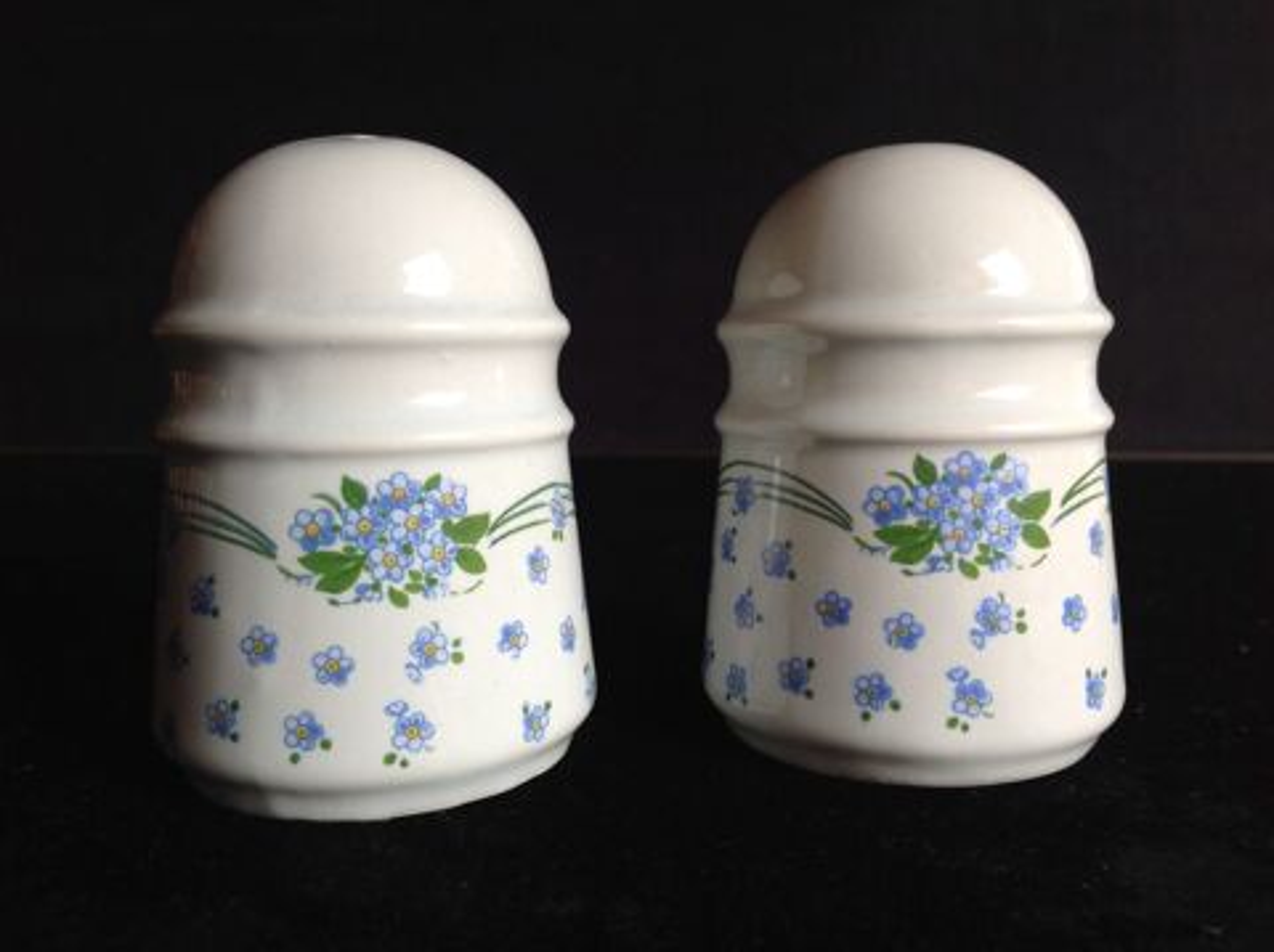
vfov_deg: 40.6
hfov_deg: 52.7
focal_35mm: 35
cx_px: 637
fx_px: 1287
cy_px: 476
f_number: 2.4
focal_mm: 4.28
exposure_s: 1/24
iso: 50
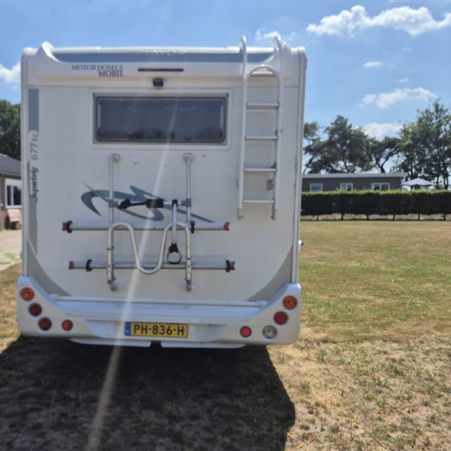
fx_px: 413
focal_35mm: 28
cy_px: 226
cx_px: 160
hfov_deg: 56.4
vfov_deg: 57.3
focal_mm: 5.4
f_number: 1.8
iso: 25
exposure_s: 1/2036
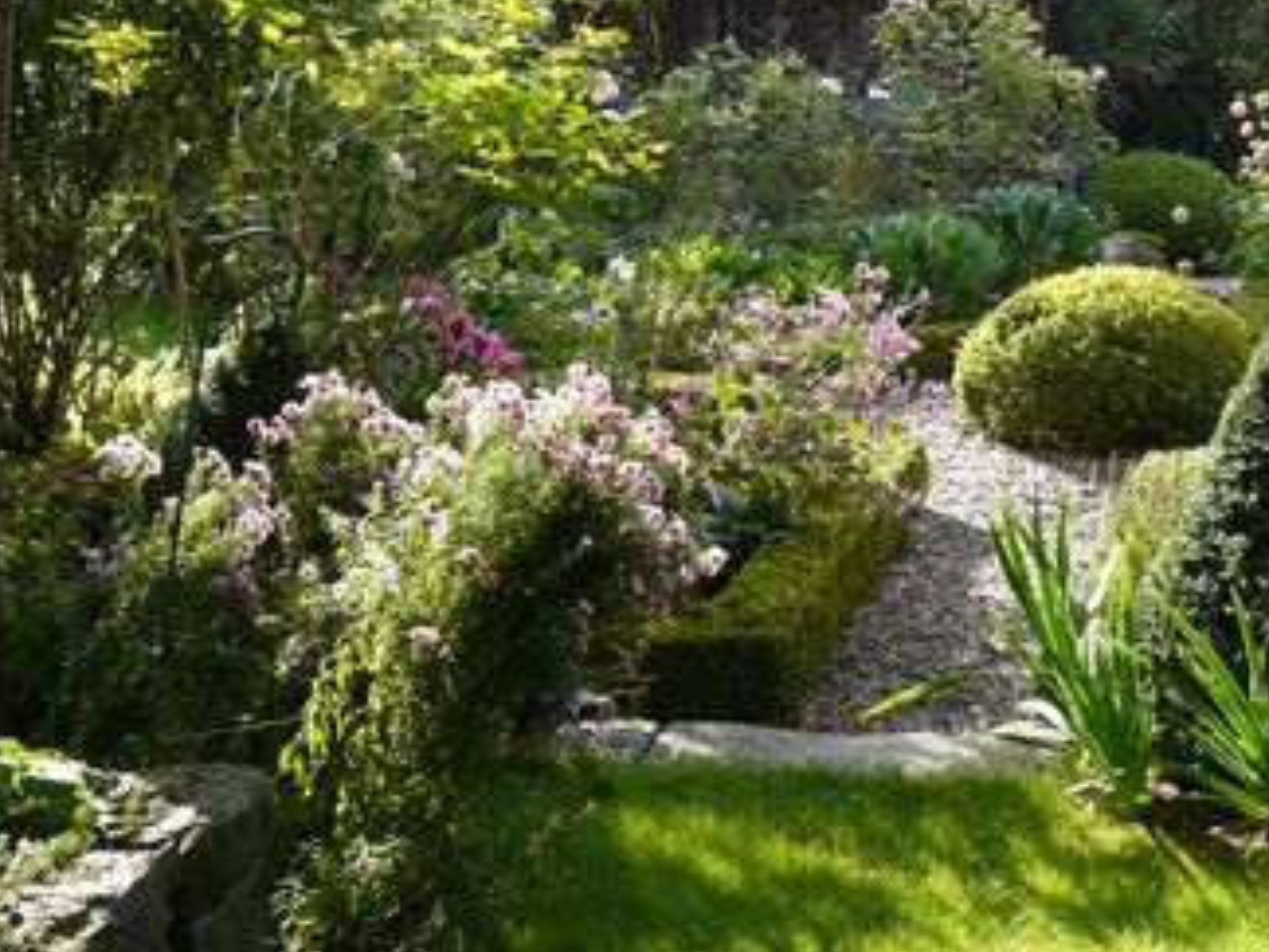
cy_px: 106
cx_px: 1214
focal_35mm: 87
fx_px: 3189
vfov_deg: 16.8
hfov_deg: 21.8
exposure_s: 1/100
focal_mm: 22
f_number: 5
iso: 100
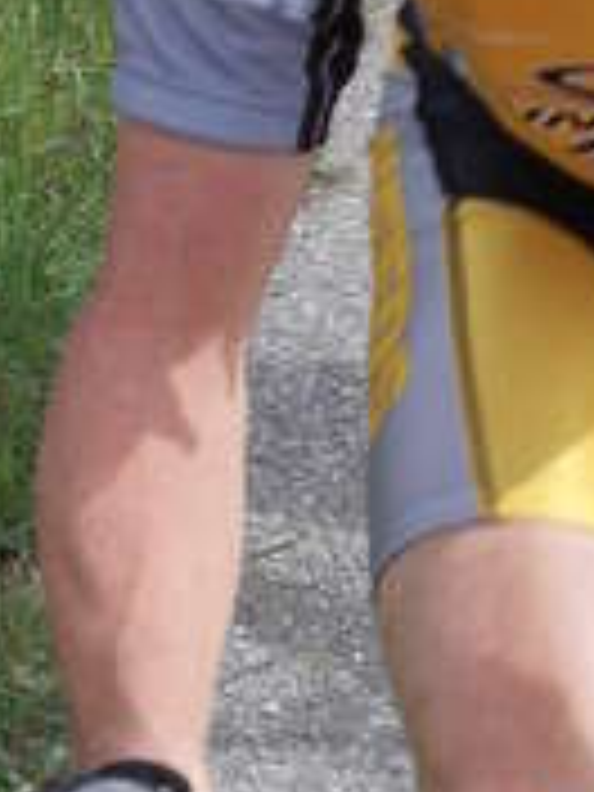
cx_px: 554
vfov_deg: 6.0
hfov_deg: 4.5
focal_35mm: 328
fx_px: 7505
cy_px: 536
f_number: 5.3
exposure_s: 1/320
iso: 80
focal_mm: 13.6
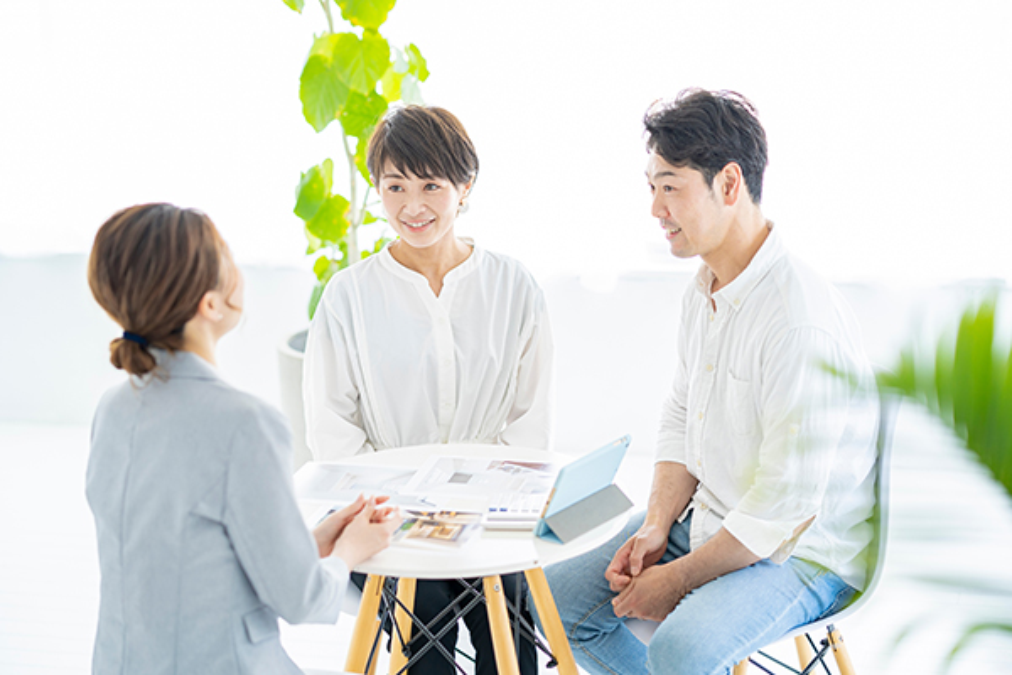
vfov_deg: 16.1
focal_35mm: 85
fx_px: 2389
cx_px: 506
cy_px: 338
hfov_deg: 23.9
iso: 400
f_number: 2
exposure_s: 1/250
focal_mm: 85
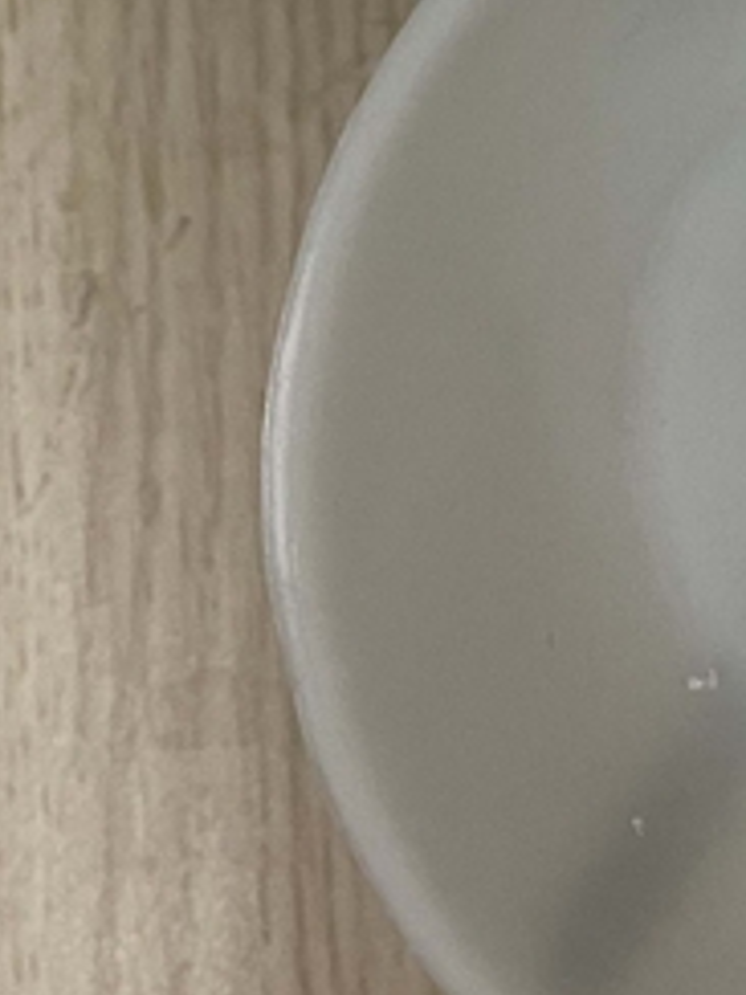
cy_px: -571
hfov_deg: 13.6
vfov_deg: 16.2
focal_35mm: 109
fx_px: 3132
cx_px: 432
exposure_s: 1/50
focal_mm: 4.2
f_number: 1.6
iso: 250
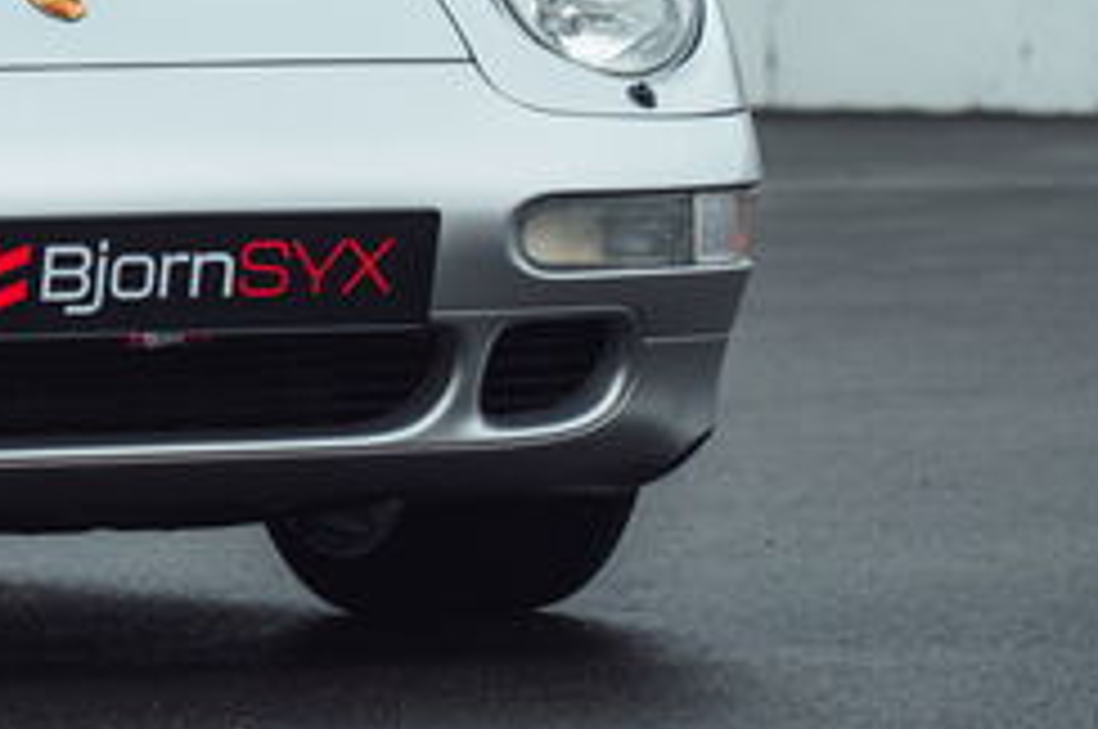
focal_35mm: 410
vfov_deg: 3.3
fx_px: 12488
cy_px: -94
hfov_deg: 5.0
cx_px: -459
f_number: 6.3
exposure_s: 1/80
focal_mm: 130
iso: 800
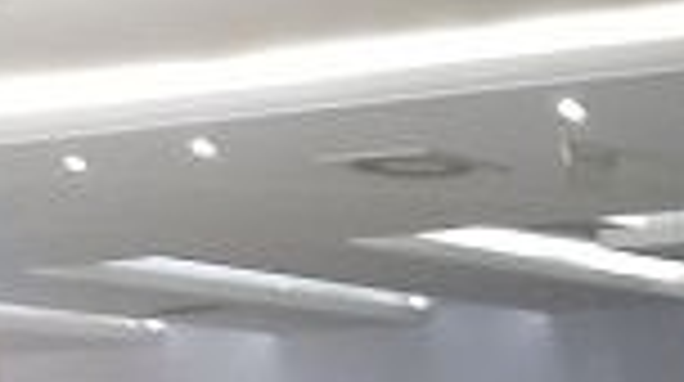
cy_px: 1263
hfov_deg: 11.4
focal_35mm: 155
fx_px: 2807
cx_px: 1670
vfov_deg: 6.8
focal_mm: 4
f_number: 1.8
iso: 250
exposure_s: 1/33.3
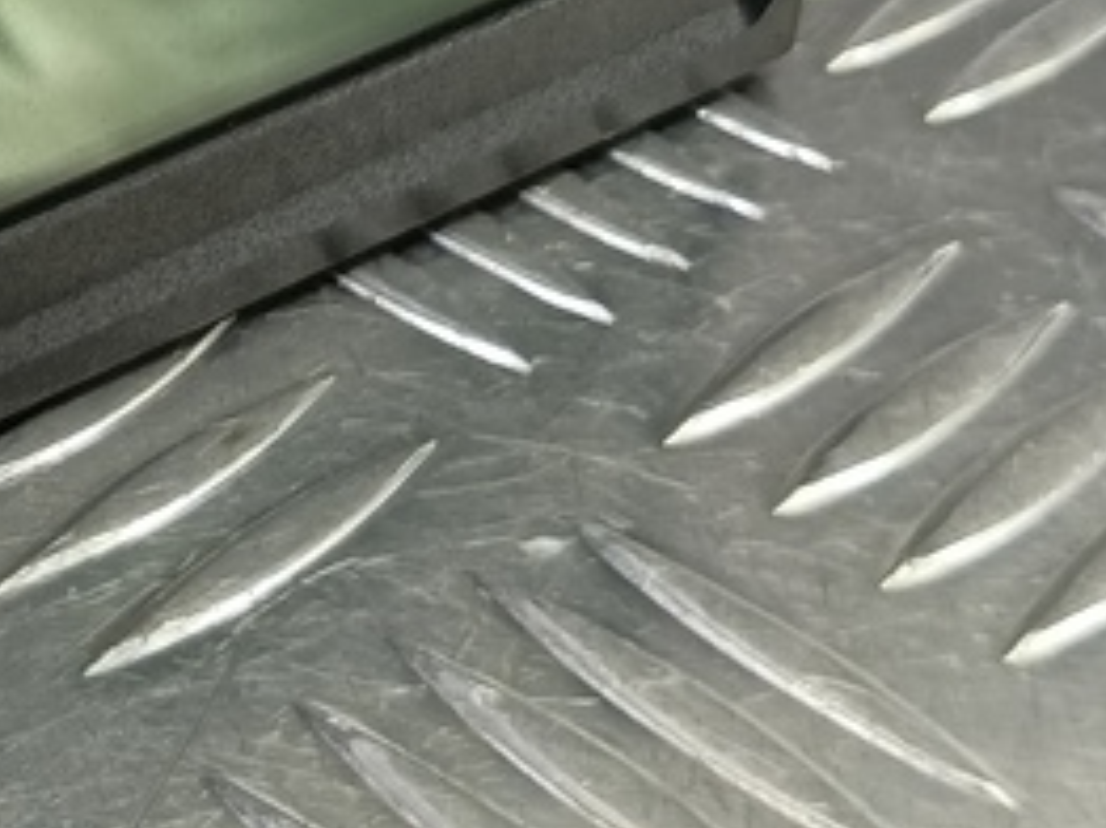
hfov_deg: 20.0
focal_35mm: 90
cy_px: -194
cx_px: -338
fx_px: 2873
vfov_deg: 15.7
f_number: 1.6
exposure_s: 1/50
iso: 150
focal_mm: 4.11
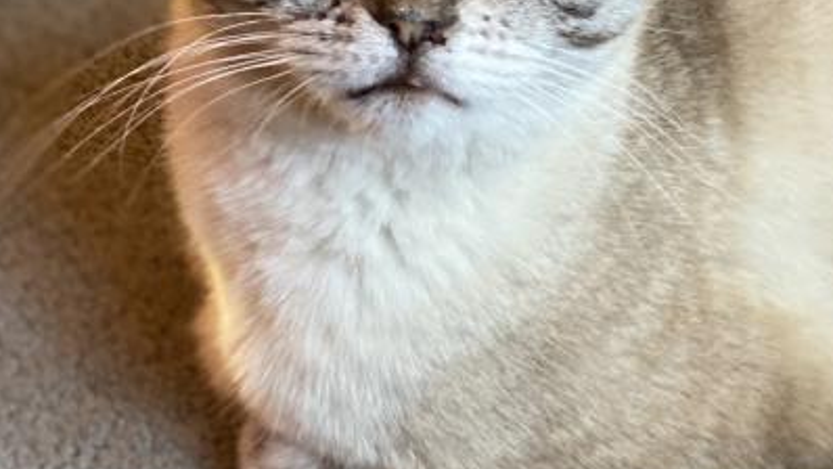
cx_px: 781
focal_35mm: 171
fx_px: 3778
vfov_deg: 7.1
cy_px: 159
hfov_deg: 12.5
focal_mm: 6
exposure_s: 1/40
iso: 250
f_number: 2
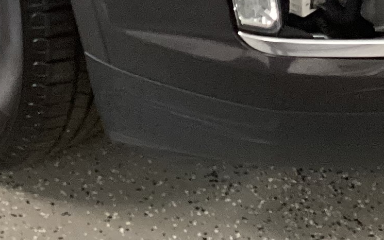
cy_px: -387
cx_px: 183
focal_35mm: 144
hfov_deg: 14.5
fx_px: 1507
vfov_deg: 8.2
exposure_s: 1/60
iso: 320
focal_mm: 3.3
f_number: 2.4
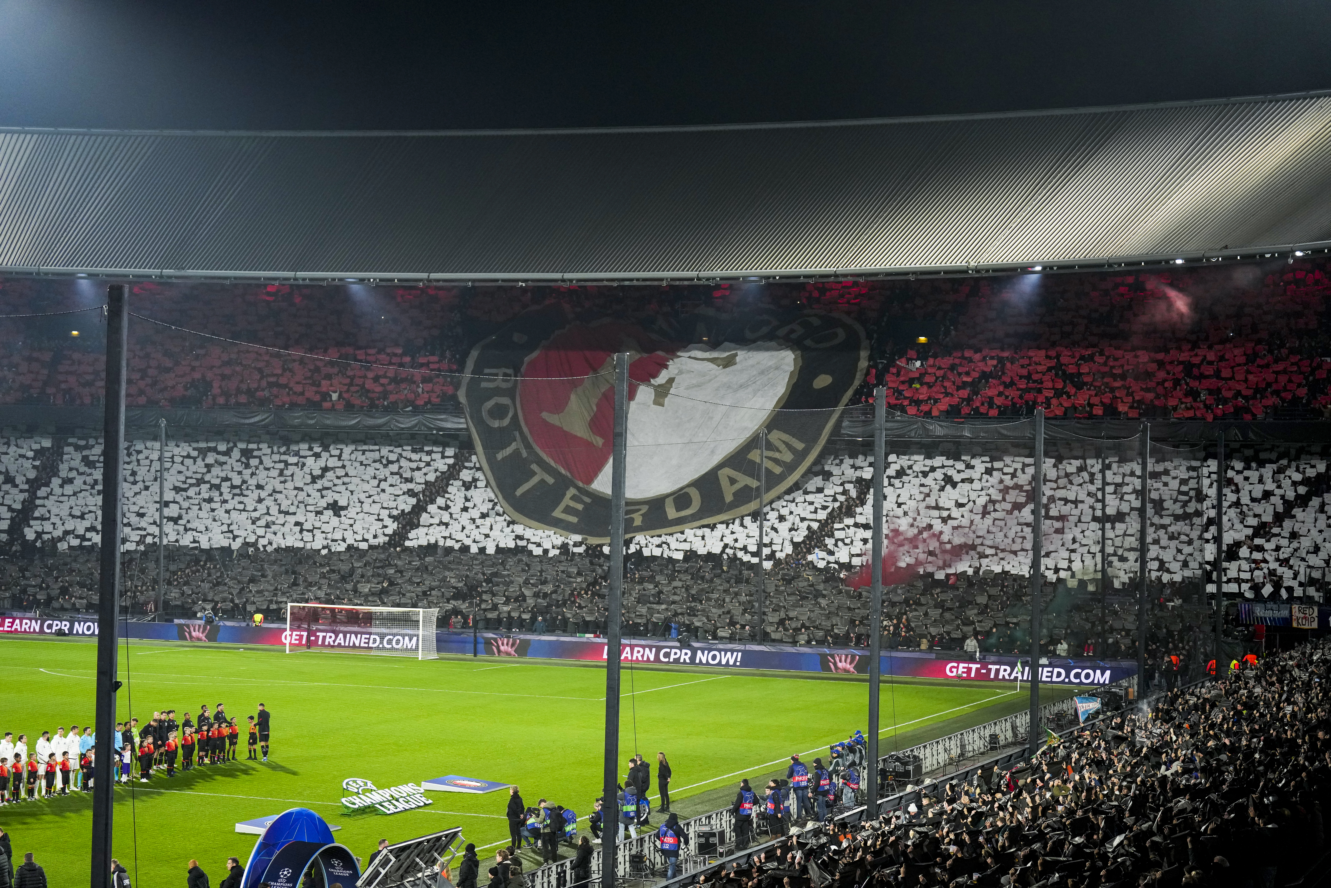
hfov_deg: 28.8
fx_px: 2588
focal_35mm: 70
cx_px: 666
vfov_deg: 19.5
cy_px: 444
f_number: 2.8
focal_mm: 70
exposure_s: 1/1600
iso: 2500
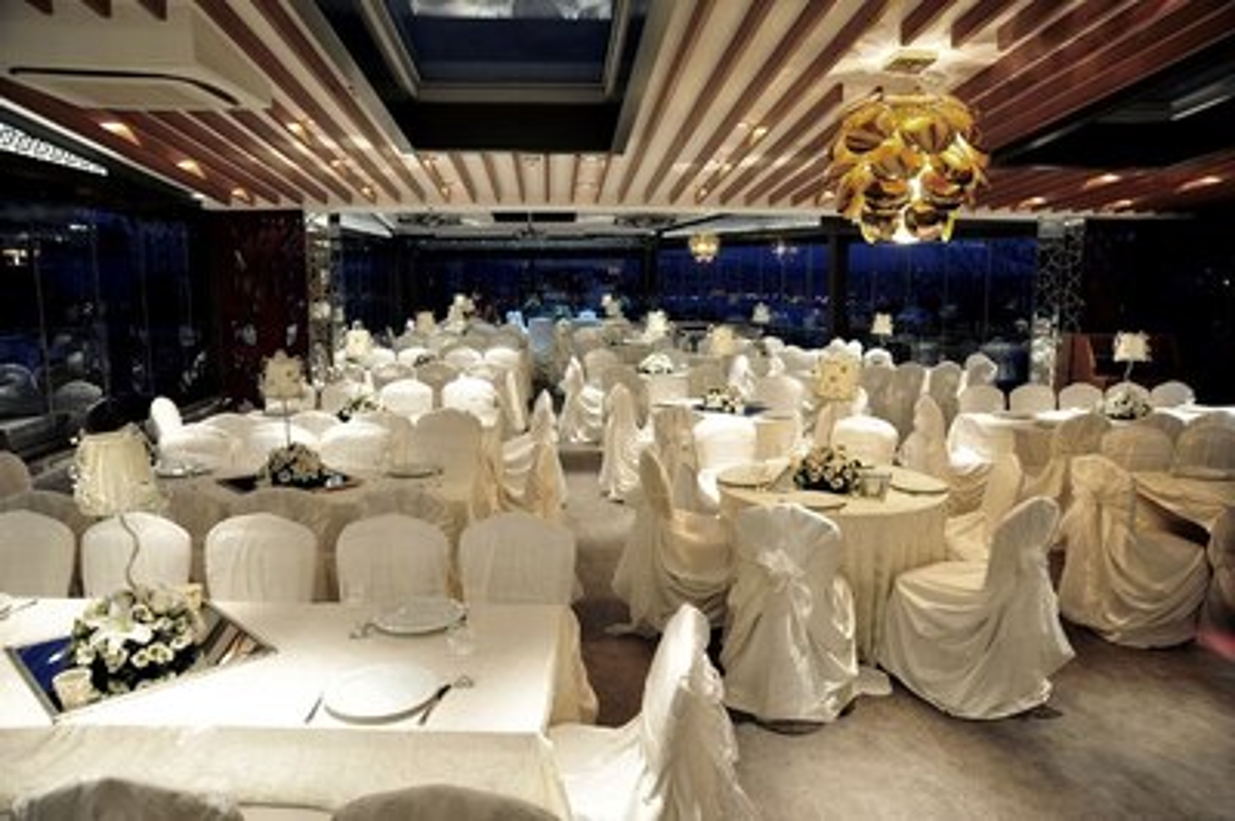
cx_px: 618
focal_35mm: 24
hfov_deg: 73.8
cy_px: 410
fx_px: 823
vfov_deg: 53.1
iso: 200
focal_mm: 24
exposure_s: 1/6
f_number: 4.5
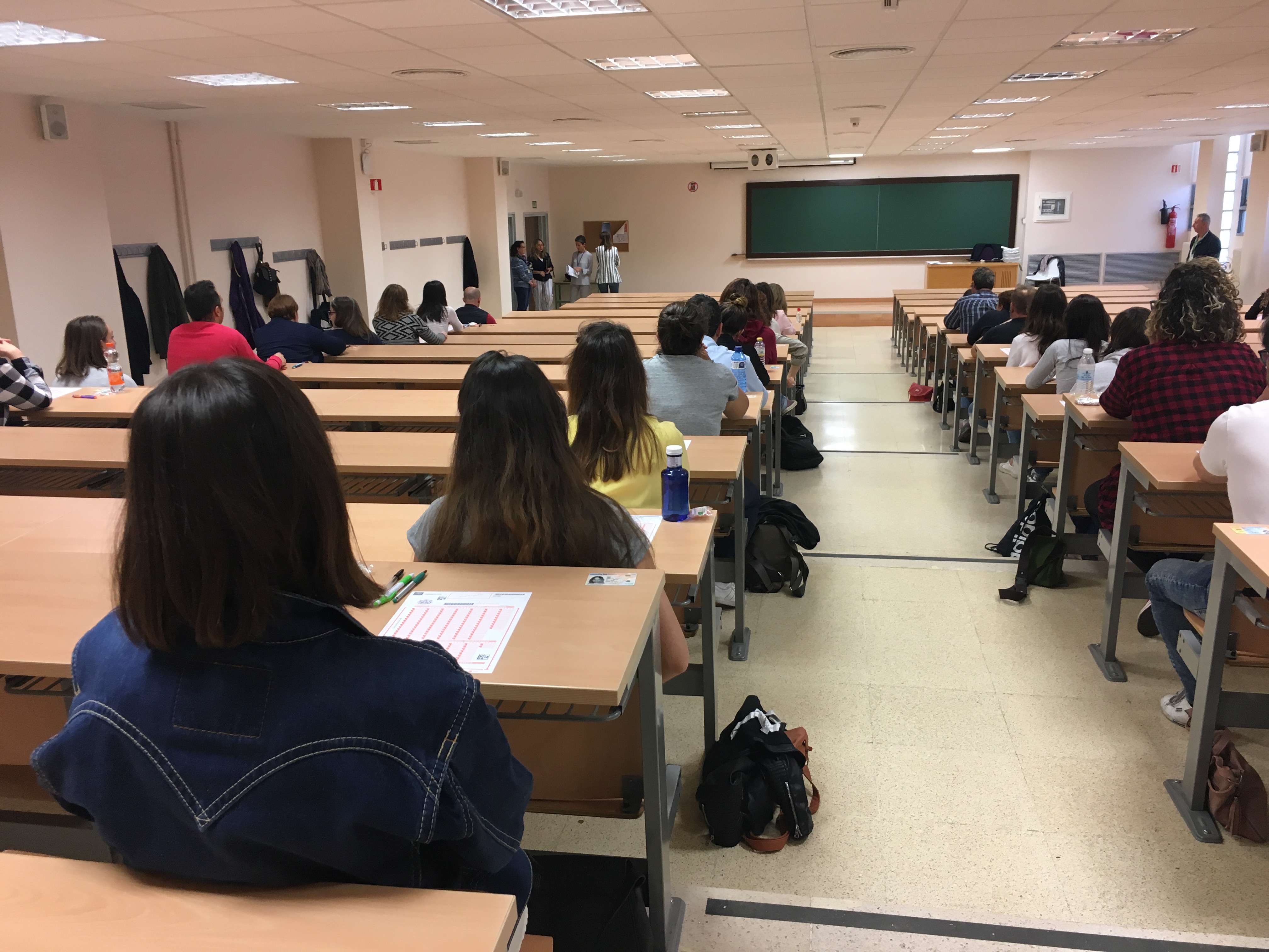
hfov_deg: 61.7
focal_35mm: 29
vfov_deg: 48.2
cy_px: 476
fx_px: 1063
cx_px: 634
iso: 80
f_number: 2.2
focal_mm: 4.15
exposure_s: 1/33
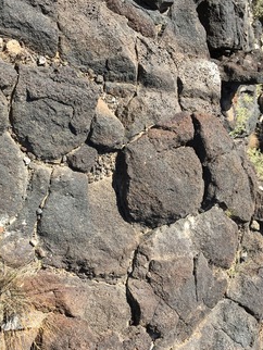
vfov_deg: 42.0
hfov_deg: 32.1
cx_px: 104
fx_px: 455
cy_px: 184
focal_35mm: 45
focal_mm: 4.15
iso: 25
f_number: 2.2
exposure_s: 1/927
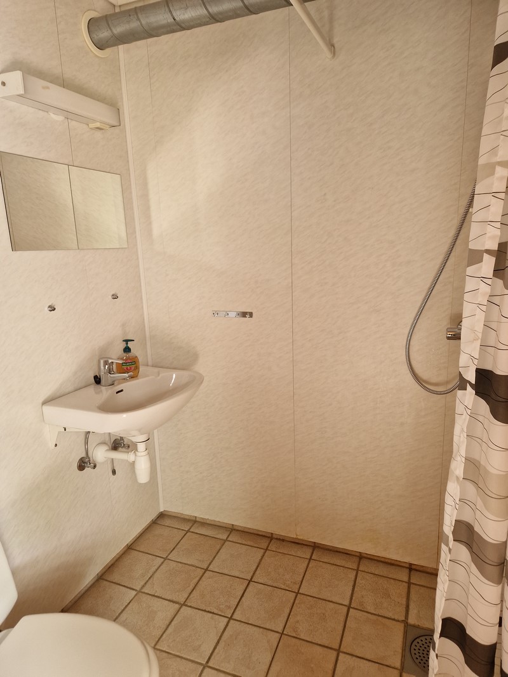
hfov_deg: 58.9
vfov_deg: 73.9
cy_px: 338
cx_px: 254
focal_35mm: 23
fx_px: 450
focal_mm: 5.4
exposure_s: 1/100
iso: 50
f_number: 1.8
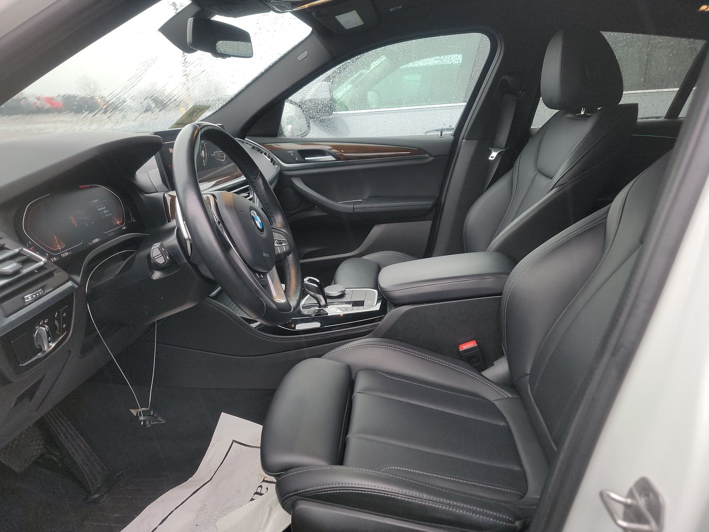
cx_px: 354
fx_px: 492
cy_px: 266
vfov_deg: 56.8
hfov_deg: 71.6
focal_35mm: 24
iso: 207
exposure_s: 1/59
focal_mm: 6.7
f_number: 1.8
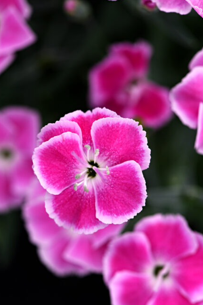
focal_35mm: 117
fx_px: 989
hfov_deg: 11.7
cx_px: 92
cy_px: 161
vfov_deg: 17.5
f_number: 8
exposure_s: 1/250
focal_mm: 105
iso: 200
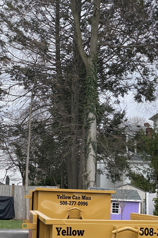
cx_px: 89
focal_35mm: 78
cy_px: 170
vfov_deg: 25.8
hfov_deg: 17.5
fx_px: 513
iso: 20
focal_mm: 6
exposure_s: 1/521
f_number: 2
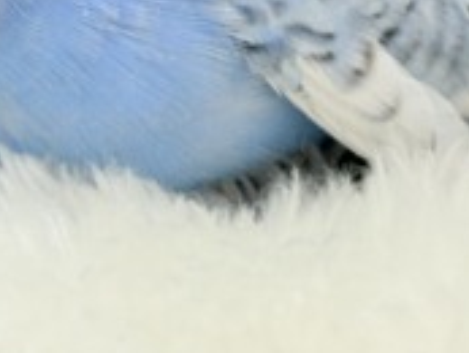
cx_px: 117
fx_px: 2603
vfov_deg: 7.6
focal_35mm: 192
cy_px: -223
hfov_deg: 10.3
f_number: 1.6
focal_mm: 5.96
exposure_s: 1/100
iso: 64
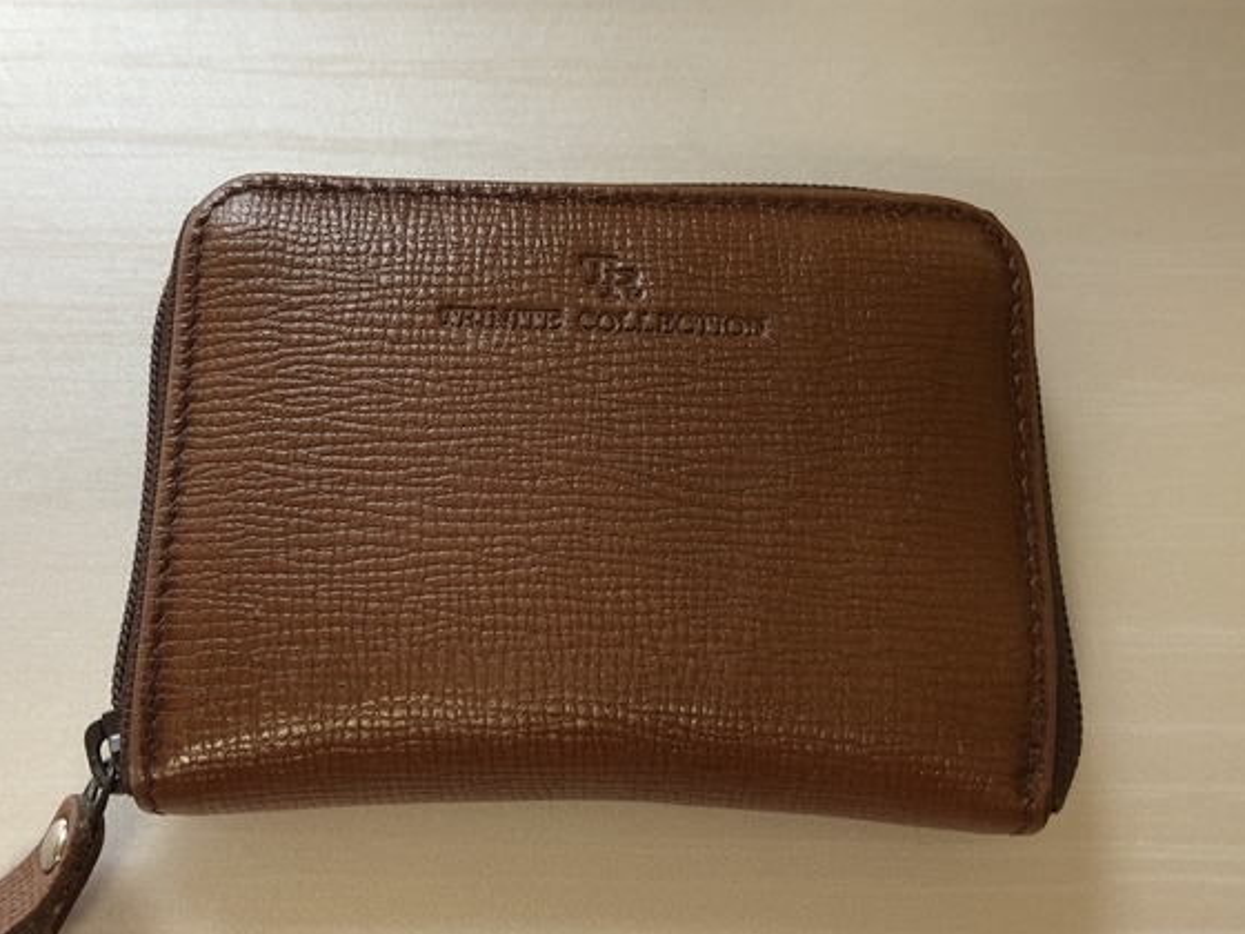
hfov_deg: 46.6
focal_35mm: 40
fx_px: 1439
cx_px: 511
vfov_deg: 36.0
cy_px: 480
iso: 40
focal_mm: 3.99
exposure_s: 1/30
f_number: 1.8
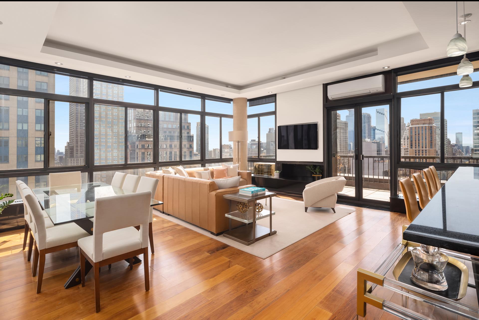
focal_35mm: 17
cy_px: 160
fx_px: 226
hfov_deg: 93.3
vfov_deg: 70.4
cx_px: 240
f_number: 16
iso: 640
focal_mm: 17
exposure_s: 1/13
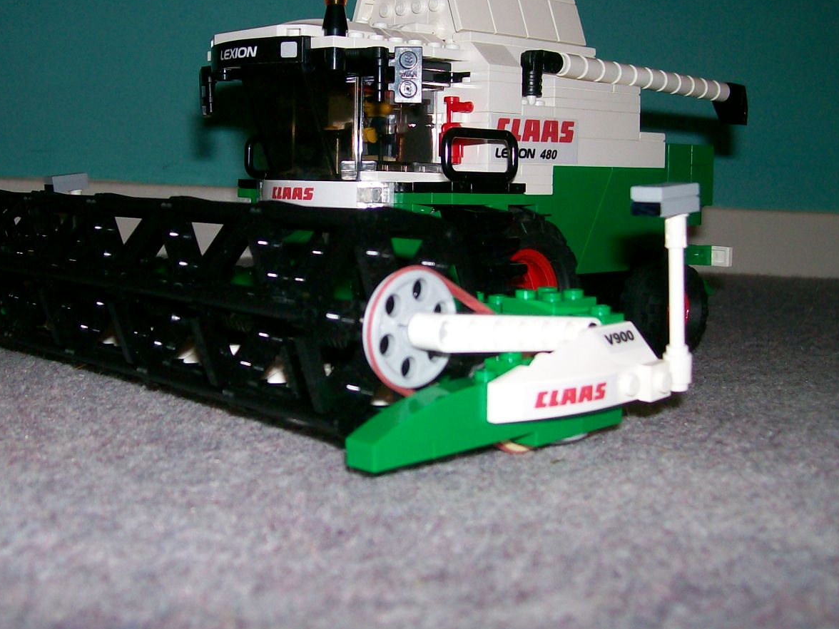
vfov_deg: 29.5
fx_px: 1188
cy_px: 229
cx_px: 322
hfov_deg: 38.7
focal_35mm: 49
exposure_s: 1/64
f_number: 2.7
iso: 80
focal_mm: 6
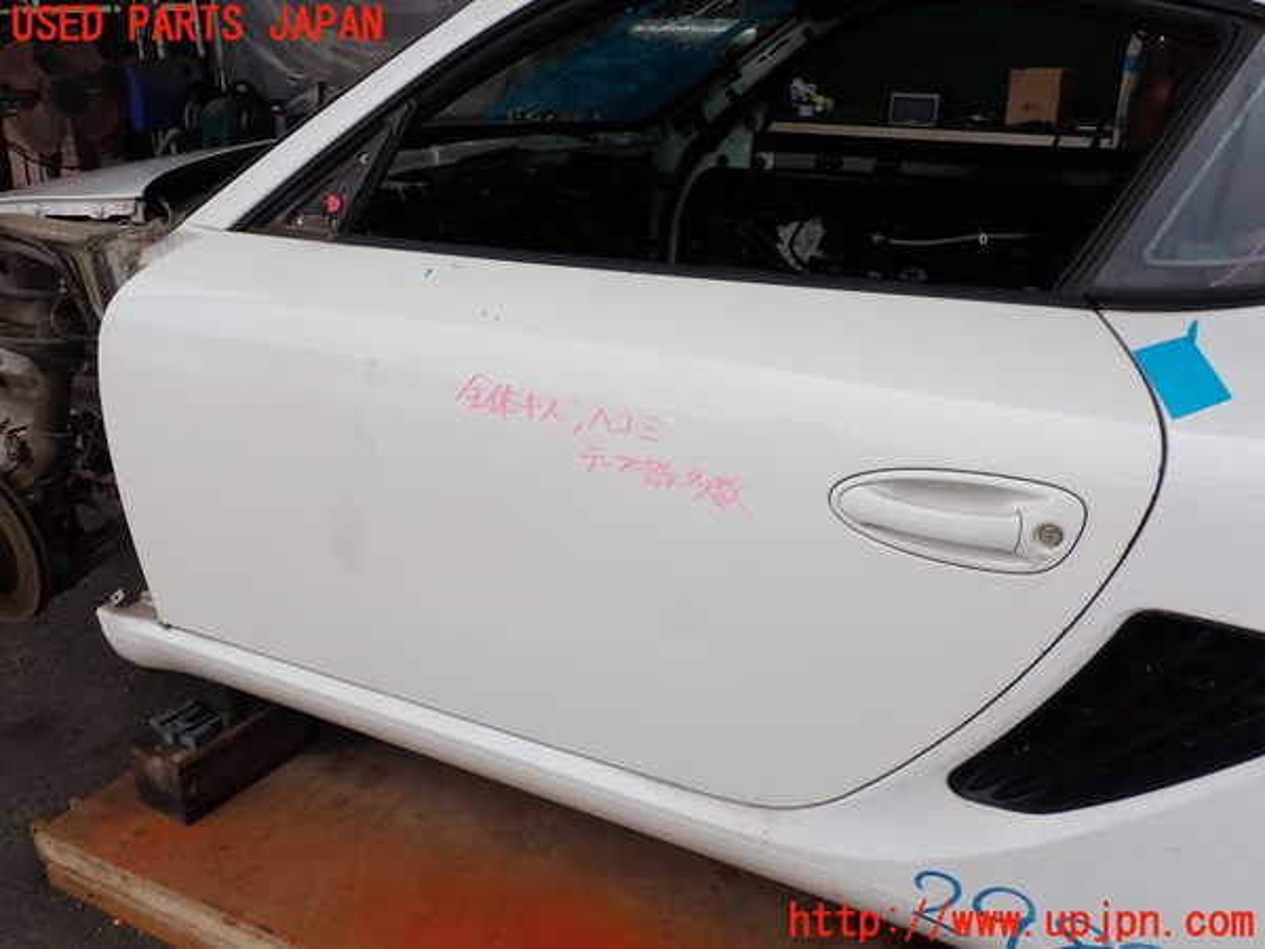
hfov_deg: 60.0
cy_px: 474
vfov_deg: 46.8
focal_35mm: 30
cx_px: 632
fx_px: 1096
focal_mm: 5.4
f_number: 9
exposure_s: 1/160
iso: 100
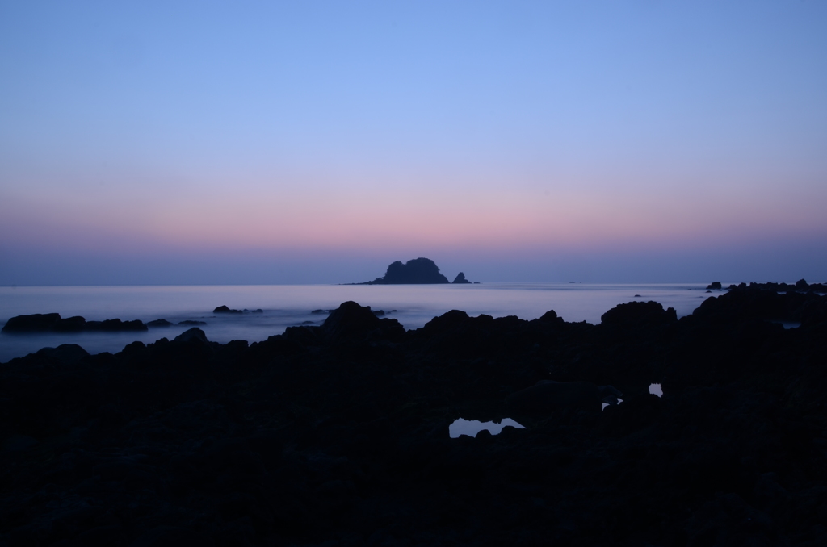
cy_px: 274
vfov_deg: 47.7
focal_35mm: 27
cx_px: 414
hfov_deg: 67.5
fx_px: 619
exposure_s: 30
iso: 100
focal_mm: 18
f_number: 16
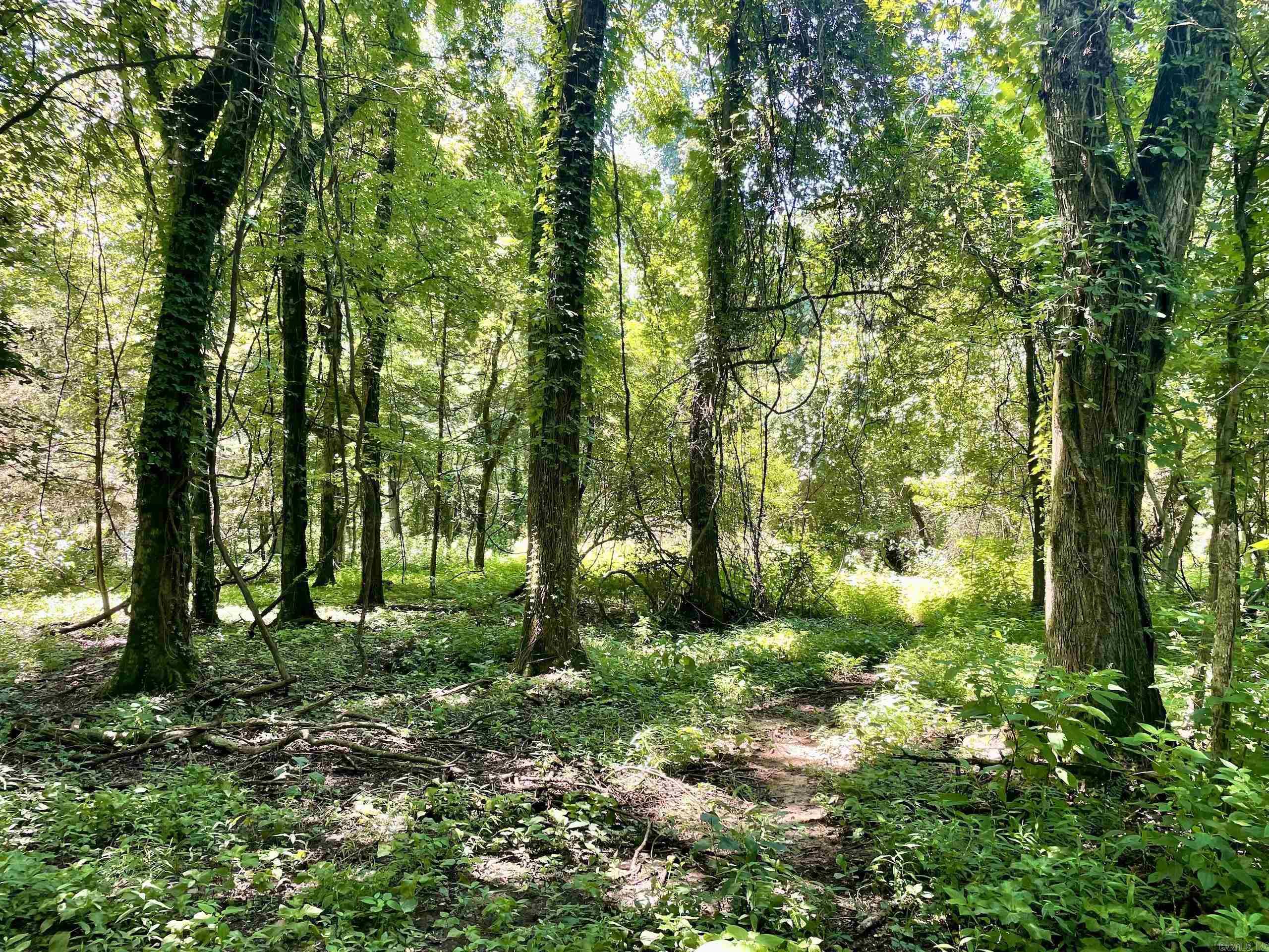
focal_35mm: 26
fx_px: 953
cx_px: 634
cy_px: 476
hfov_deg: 67.3
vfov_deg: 53.1
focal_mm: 4.2
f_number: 1.6
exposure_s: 1/121
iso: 64
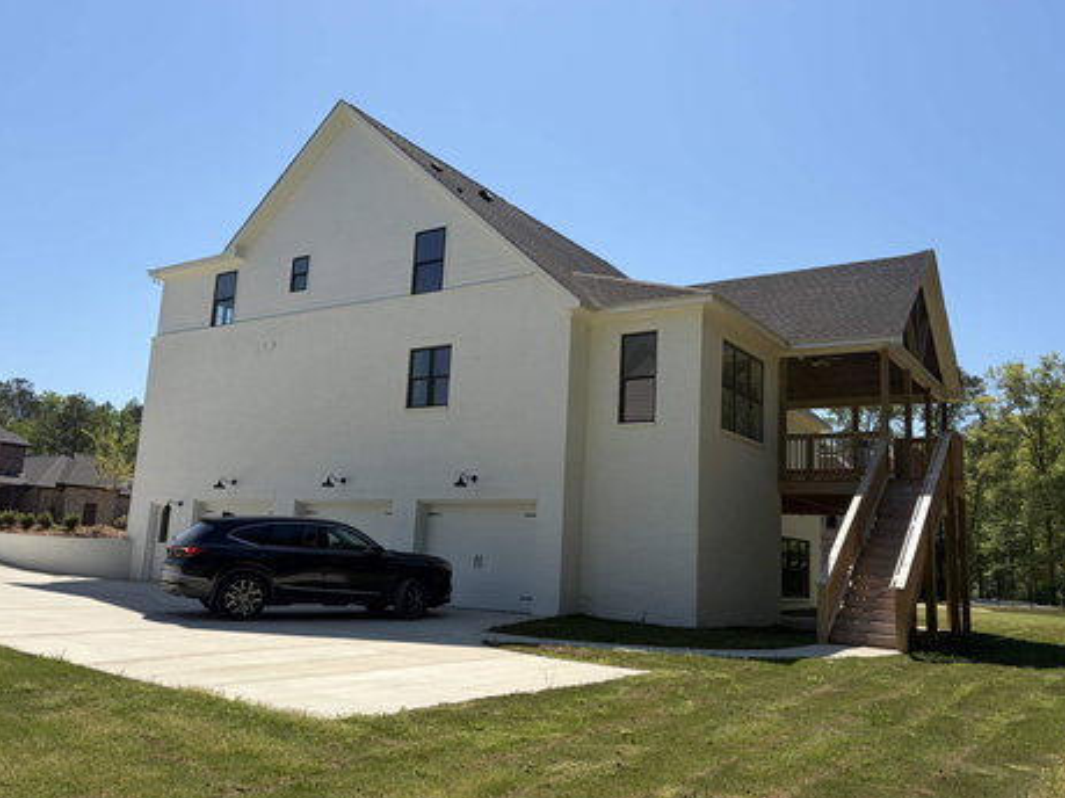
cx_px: 536
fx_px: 892
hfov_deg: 61.7
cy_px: 406
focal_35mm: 29
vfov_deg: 48.2
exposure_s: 1/5348
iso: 64
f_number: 1.6
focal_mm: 5.96
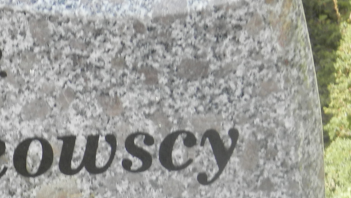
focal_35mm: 203
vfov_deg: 5.9
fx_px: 1889
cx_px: -58
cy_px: 342
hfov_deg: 10.5
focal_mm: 12.2
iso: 80
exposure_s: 1/125
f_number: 4
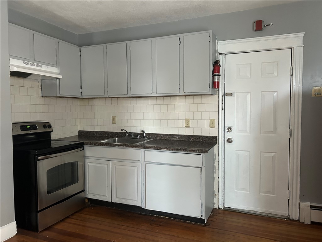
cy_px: 121
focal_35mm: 26
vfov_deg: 53.1
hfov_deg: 67.3
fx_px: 242
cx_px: 161
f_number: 1.5
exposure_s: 1/40
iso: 500
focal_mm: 5.7
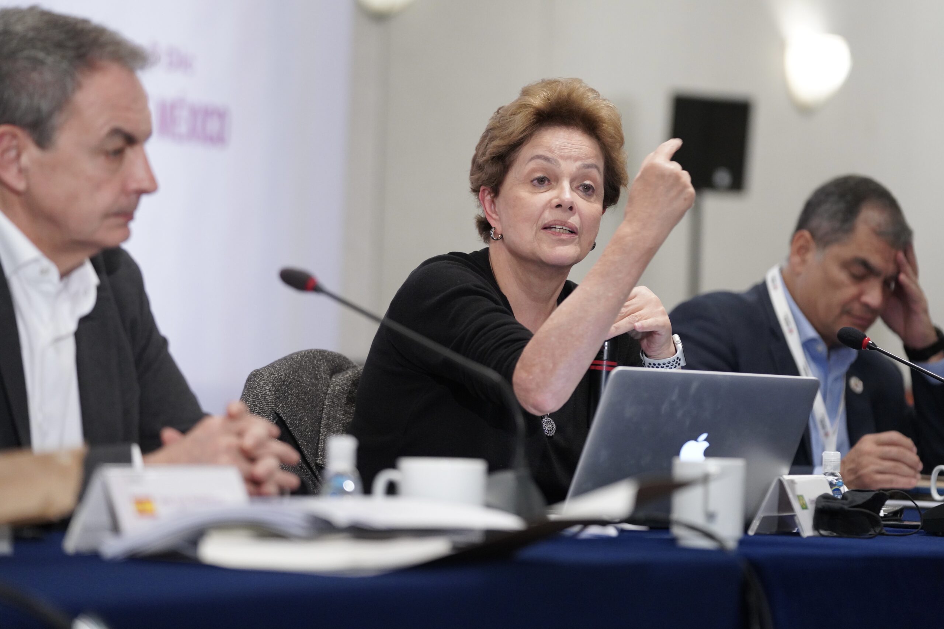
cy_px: 314
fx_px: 2884
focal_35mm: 110
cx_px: 472
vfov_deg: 12.5
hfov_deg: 18.6
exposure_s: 1/400
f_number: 2.8
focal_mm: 110
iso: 3200
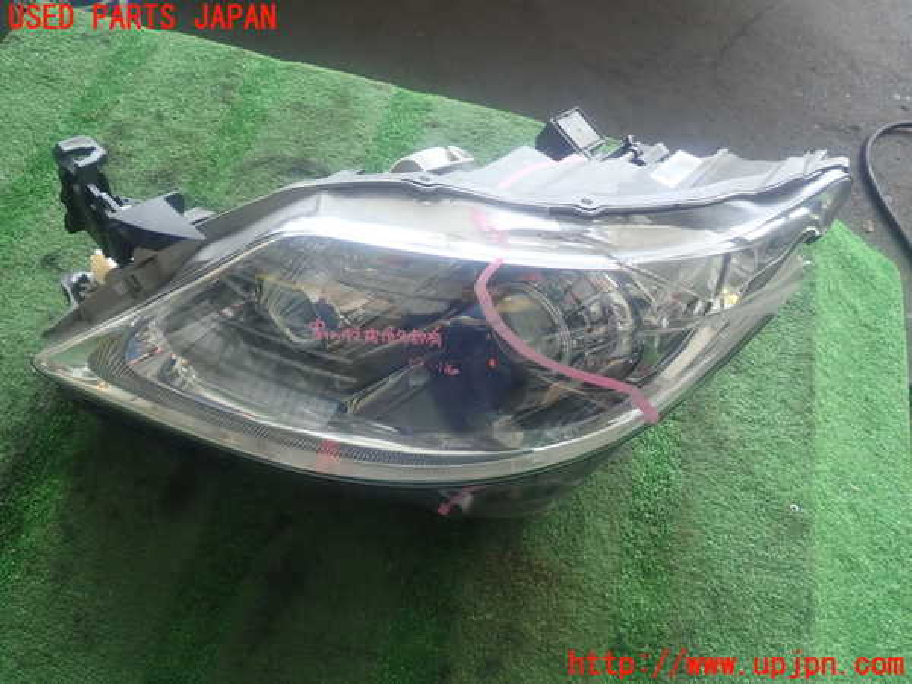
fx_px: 790
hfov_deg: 60.0
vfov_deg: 46.8
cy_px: 342
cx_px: 456
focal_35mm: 30
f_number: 2.3
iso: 250
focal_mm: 5.5
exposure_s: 1/125
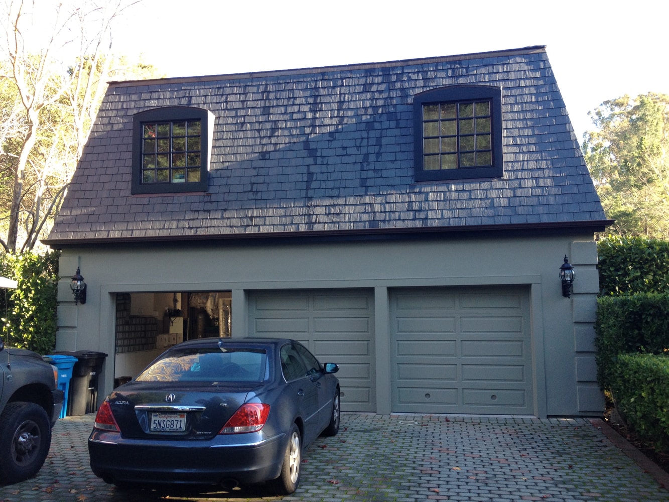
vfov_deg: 40.7
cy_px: 251
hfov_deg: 52.6
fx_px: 676
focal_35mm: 35
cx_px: 334
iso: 64
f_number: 2.4
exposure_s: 1/120
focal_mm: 4.28
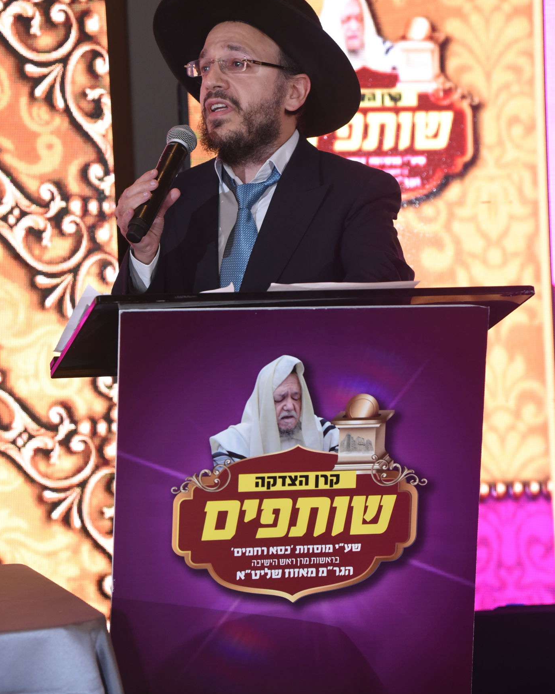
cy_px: 286
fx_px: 2218
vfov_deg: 17.8
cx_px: 279
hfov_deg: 14.3
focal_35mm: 108
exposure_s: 1/200
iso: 3200
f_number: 5.6
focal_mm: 95
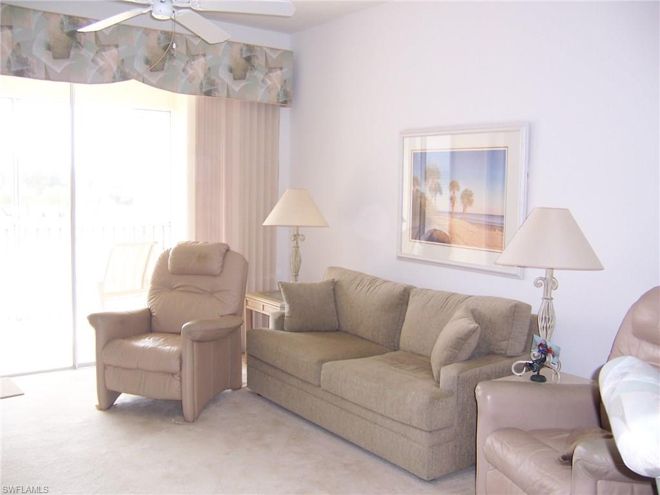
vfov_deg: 42.9
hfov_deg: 55.4
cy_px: 248
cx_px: 330
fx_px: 629
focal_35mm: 33
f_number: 2.8
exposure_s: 1/60
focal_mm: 5.5
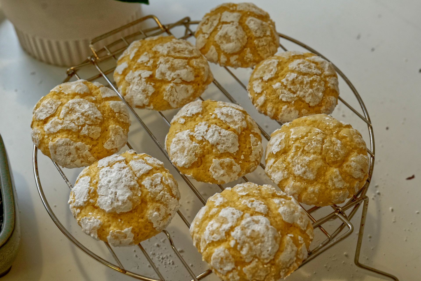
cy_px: 140
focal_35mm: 52
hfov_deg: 38.2
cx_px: 210
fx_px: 608
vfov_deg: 26.0
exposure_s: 1/80
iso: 2000
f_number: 8
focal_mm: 52
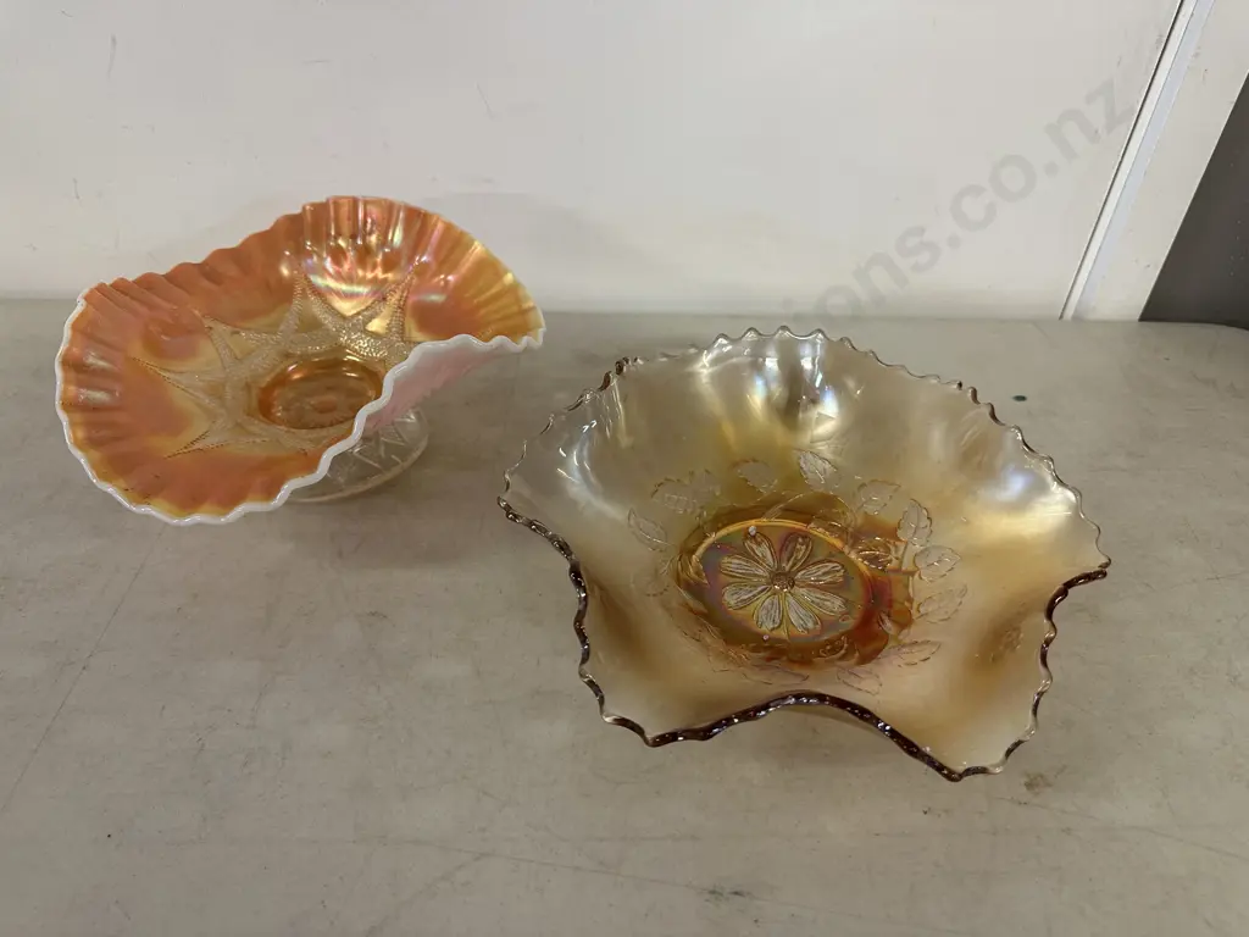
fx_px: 866
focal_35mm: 24
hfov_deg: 71.6
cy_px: 468
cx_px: 624
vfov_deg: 56.8
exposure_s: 1/100
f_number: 1.78
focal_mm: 6.86
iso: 200
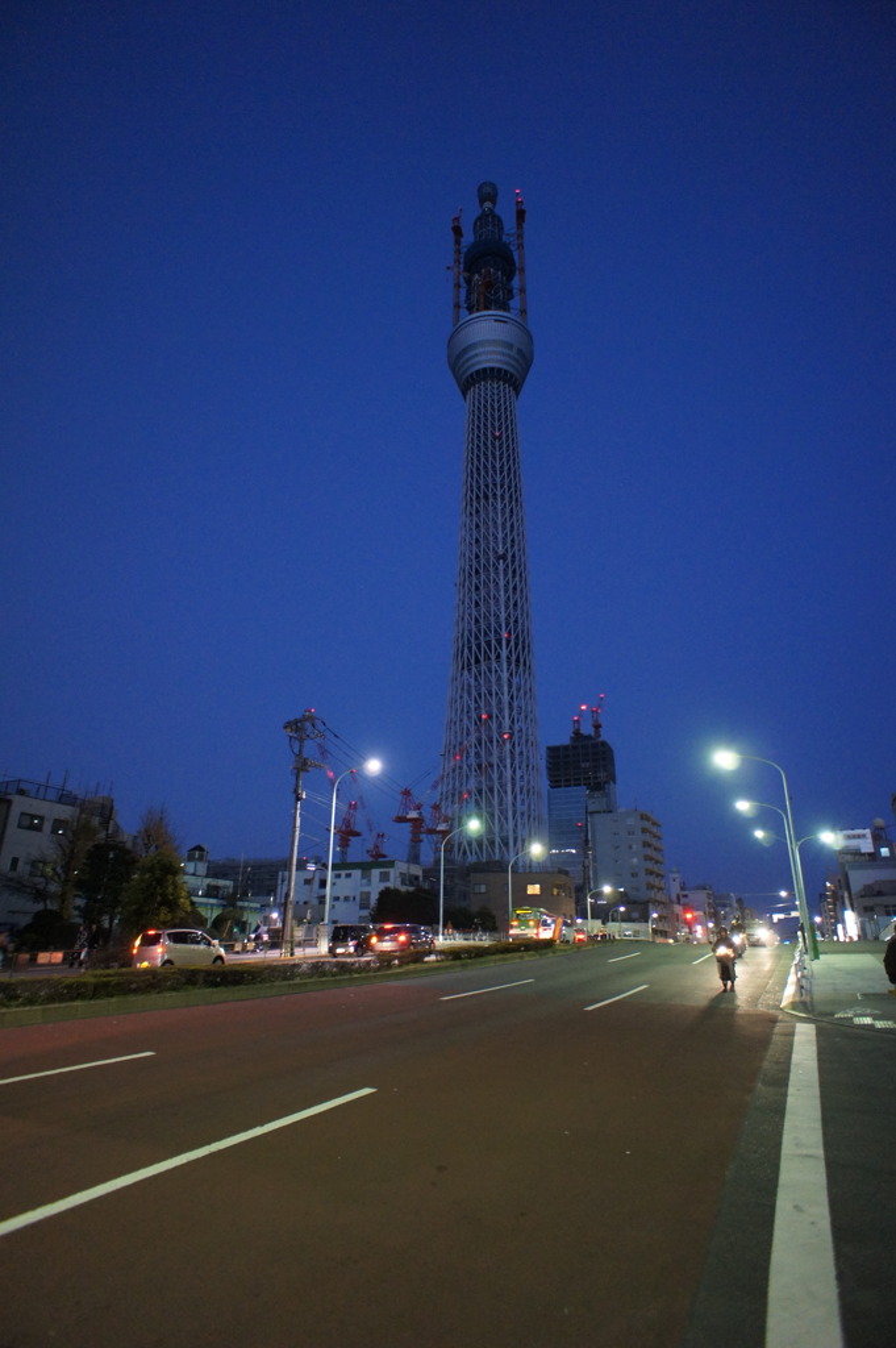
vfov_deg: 73.8
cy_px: 674
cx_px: 448
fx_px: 897
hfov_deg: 53.1
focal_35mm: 24
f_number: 2.8
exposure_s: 1/20
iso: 1600
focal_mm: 16
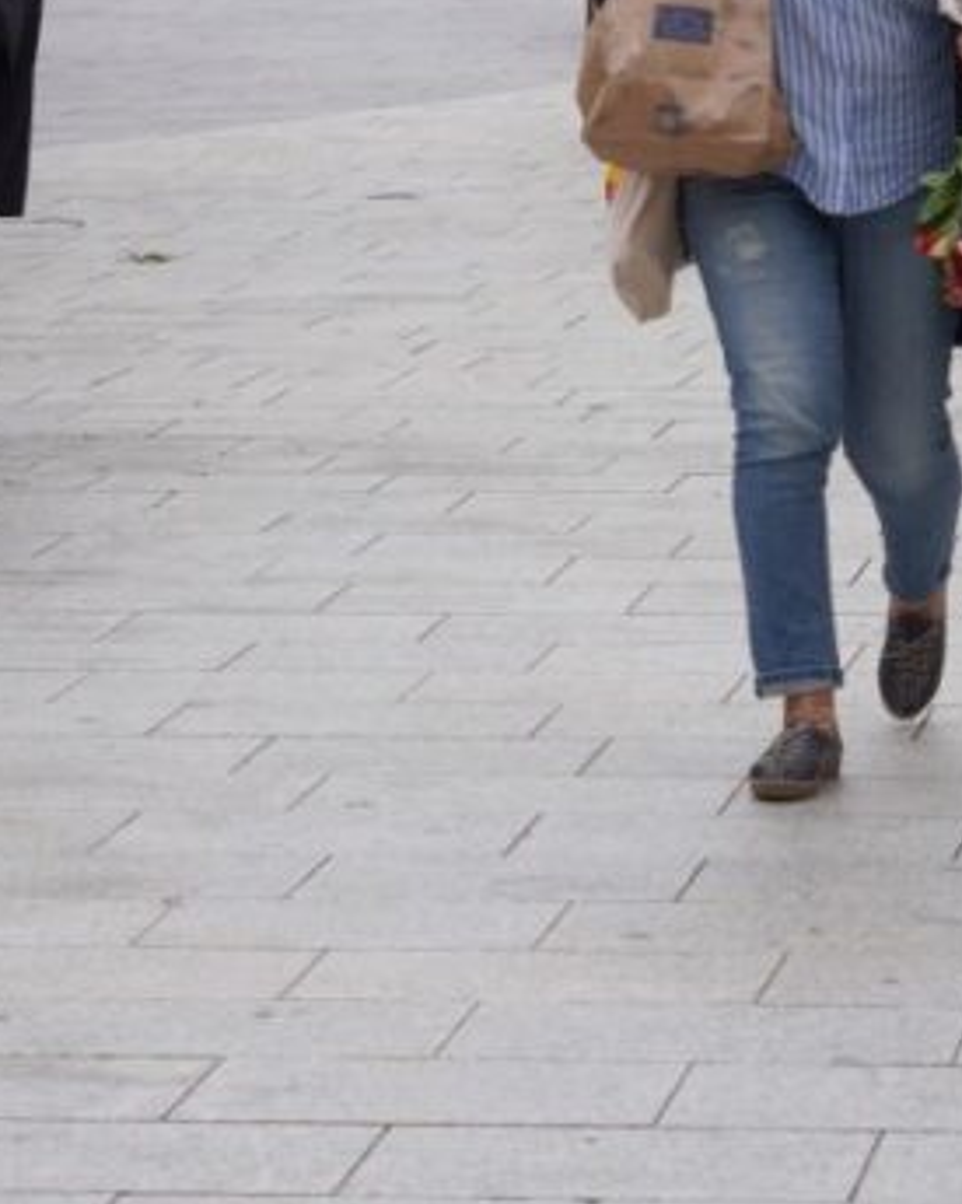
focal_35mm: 185
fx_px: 6584
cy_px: 102
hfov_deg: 8.3
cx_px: 948
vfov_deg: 10.4
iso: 100
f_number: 4
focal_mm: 35.9
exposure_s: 1/400
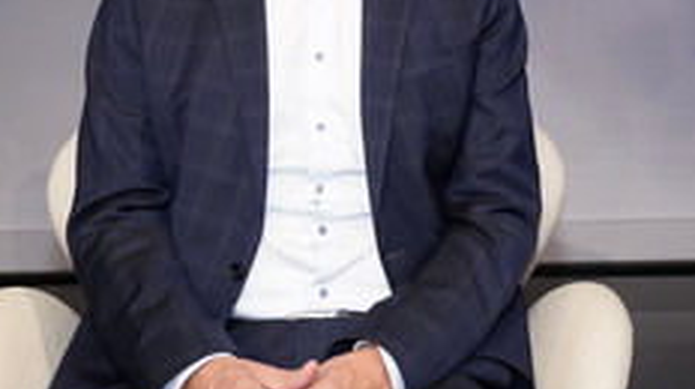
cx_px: 337
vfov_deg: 20.8
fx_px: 1049
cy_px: 87
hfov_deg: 36.6
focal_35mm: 57
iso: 2000
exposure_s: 1/125
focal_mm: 28
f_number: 5.6
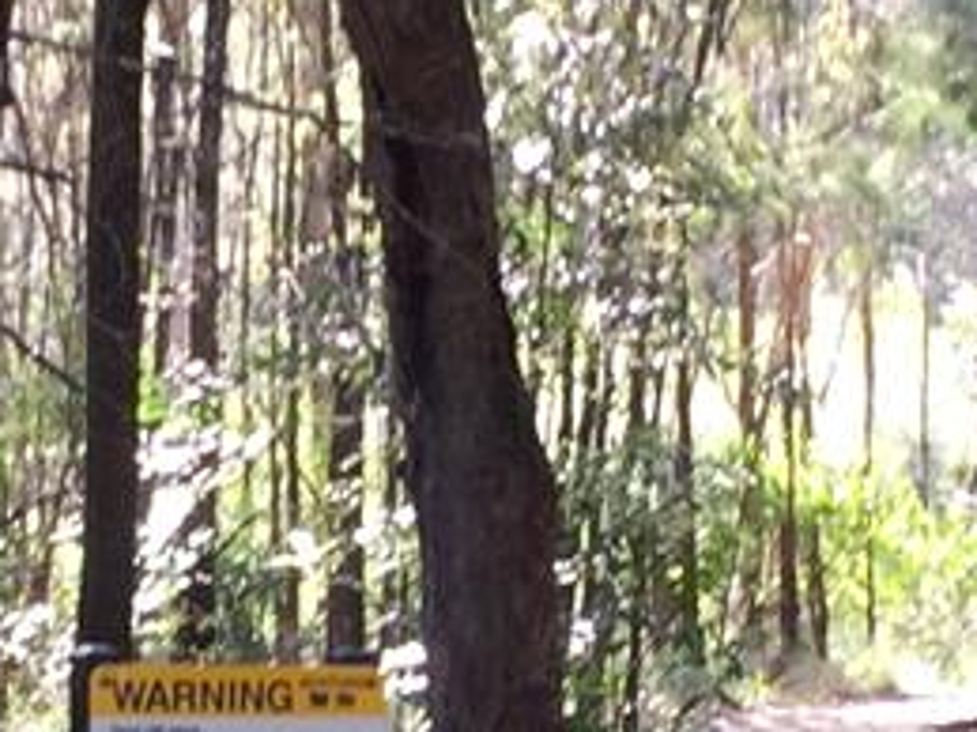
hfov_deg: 10.8
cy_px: 781
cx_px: 328
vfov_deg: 8.1
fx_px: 5163
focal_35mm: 183
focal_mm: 4.15
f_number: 2.2
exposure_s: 1/50
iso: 32
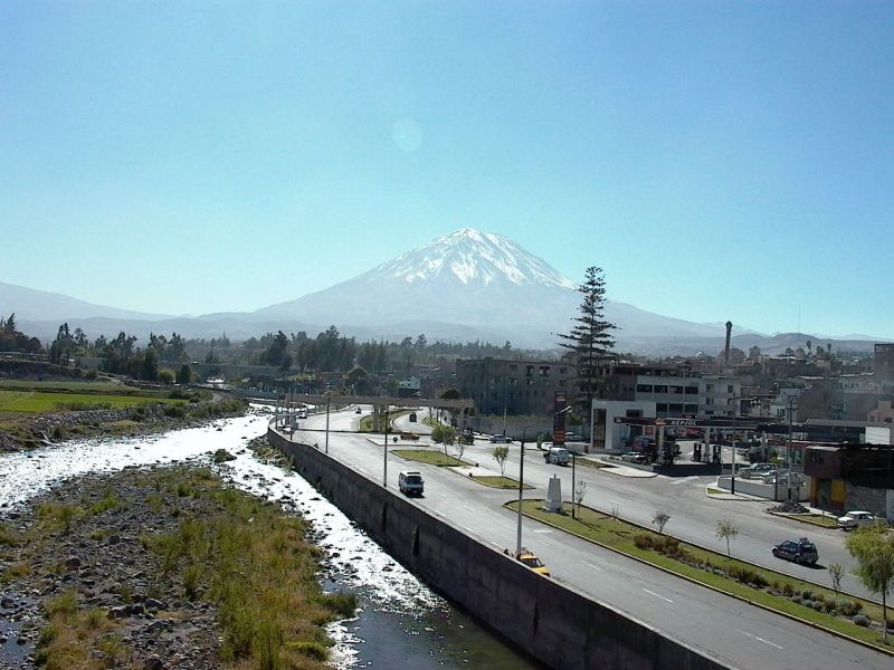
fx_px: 852
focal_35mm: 33
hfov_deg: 55.4
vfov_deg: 42.9
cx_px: 447
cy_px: 335
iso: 100
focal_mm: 7.13
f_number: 6.7
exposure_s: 1/712
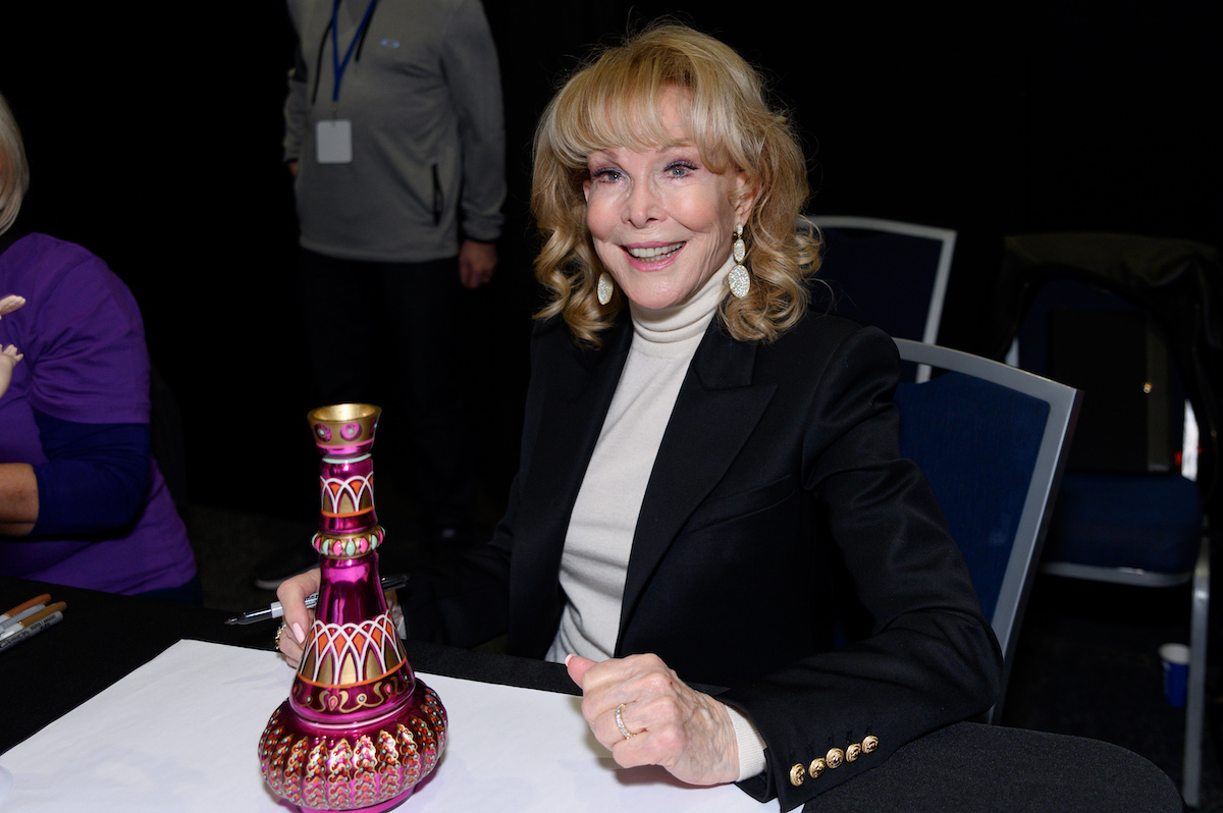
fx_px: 1086
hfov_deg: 58.8
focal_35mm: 32
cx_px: 612
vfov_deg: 41.0
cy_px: 406
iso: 1000
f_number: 4.5
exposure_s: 1/400
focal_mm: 32
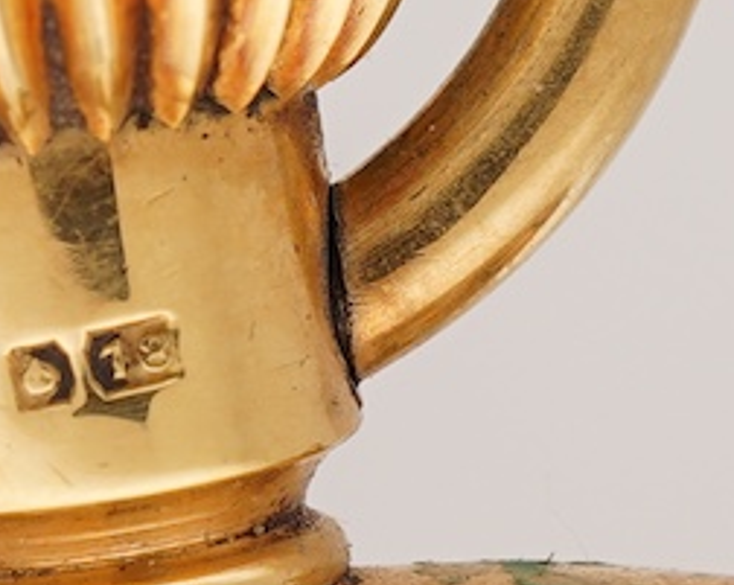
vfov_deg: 5.9
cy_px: 288
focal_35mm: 264
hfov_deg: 7.3
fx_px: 5728
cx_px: 47
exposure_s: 1/160
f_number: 22
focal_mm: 30
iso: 160
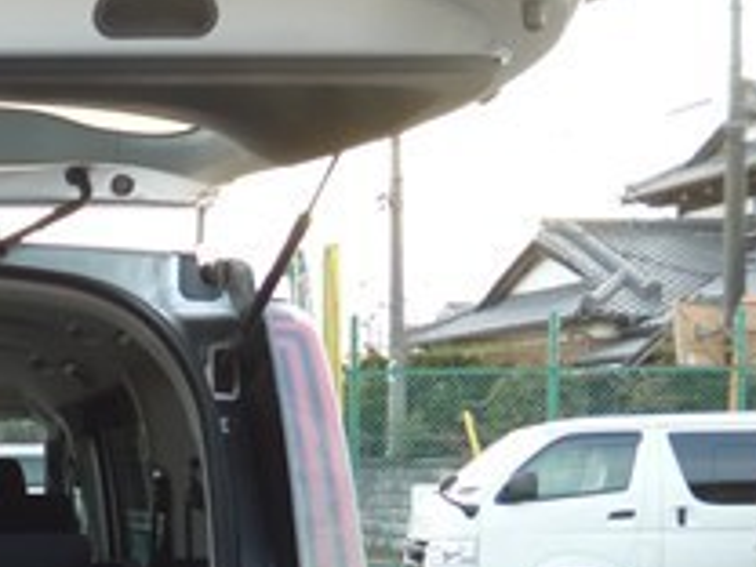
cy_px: 563
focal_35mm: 74
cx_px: -178
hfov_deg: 23.7
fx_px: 1616
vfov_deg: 19.3
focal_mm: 4.3
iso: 160
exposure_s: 1/60
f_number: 2.8
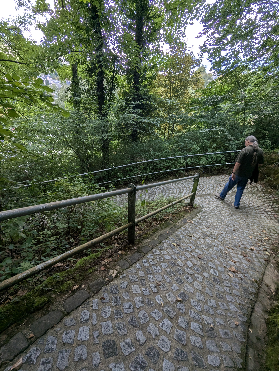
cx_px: 140
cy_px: 186
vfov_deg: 94.4
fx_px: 172
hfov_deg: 78.2
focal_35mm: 16
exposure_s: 1/144
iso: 95
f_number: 2.2
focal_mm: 2.35
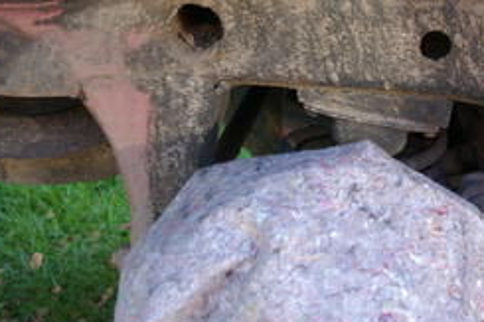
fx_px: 1038
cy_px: 31
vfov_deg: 17.4
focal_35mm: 77
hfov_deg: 25.9
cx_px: 375
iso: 200
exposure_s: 1/60
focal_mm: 21
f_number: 4
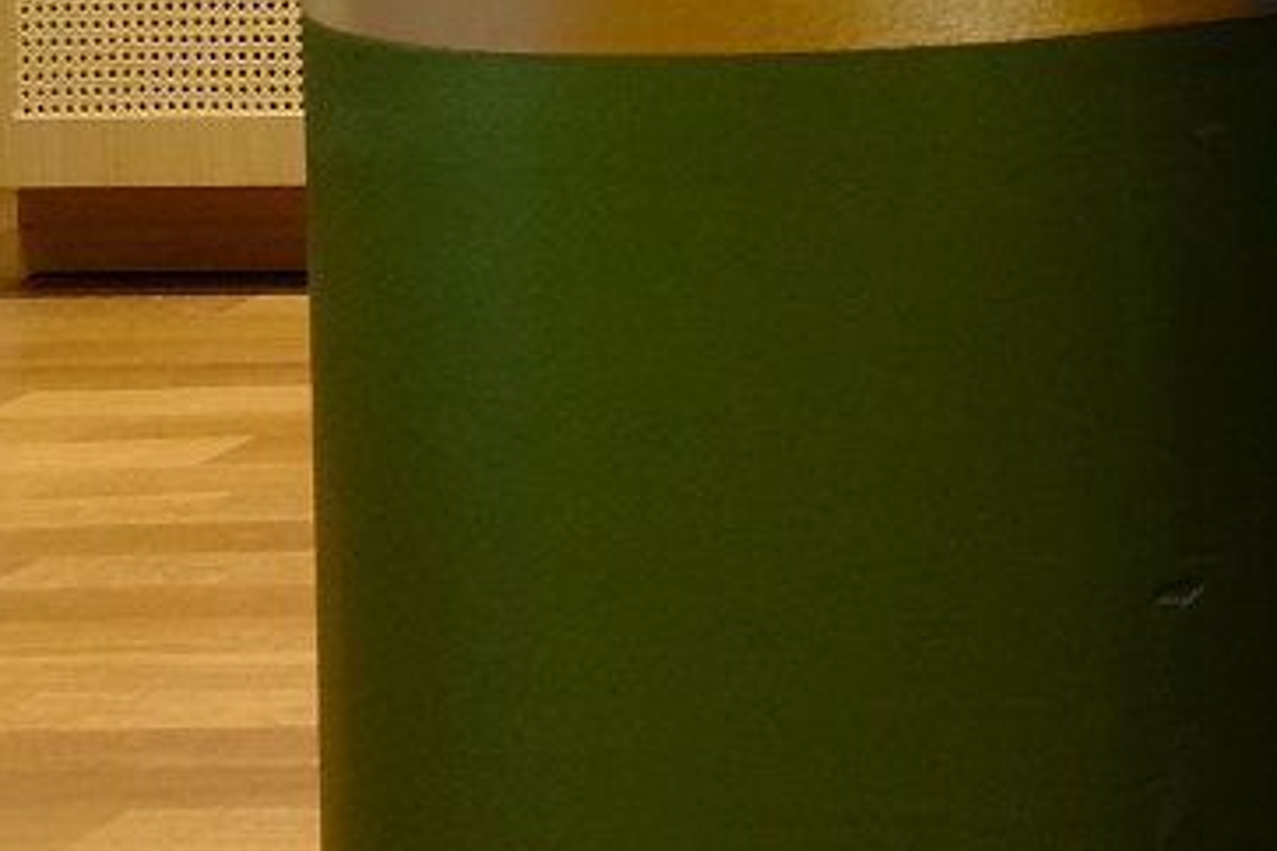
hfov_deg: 9.6
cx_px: 3025
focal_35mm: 191
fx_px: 6775
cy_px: -1431
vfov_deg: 6.7
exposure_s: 1/17
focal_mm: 23.3
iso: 1600
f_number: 5
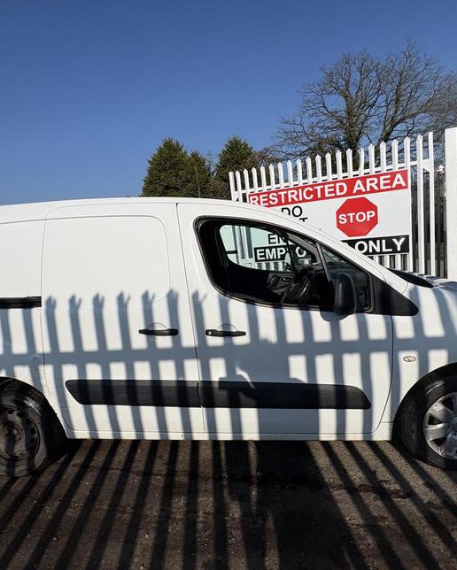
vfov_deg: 83.2
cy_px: 277
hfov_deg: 70.9
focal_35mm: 19
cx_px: 221
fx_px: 321
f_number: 2.2
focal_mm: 2.22
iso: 50
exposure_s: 1/6135
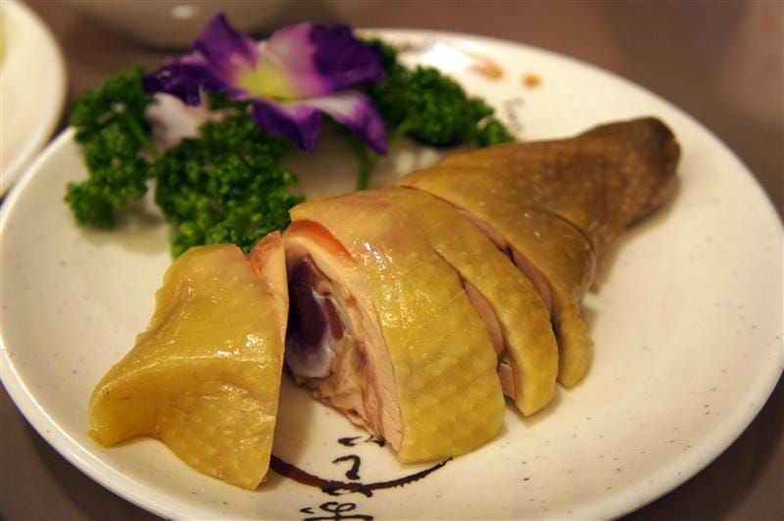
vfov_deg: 28.0
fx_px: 1044
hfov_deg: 41.1
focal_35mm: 48
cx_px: 392
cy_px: 260
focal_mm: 32
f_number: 4.5
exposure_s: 1/50
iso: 500
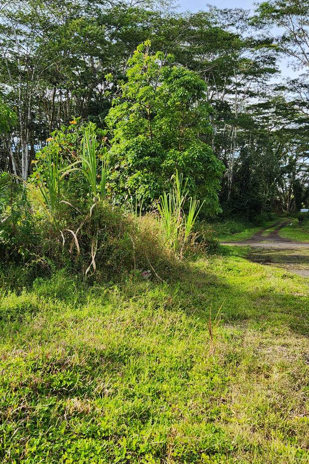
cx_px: 157
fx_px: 412
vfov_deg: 58.7
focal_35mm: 32
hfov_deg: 41.1
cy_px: 232
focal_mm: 5.4
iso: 20
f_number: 1.8
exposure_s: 1/525
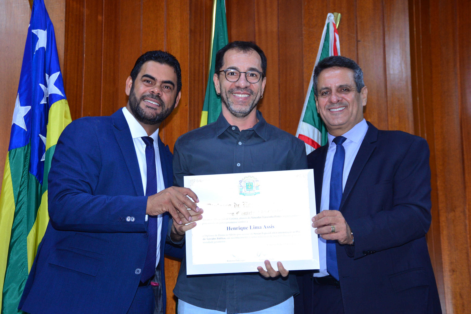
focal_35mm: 62
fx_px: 811
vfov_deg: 21.9
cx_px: 236
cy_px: 157
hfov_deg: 32.4
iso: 2000
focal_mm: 62
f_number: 5
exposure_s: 1/100
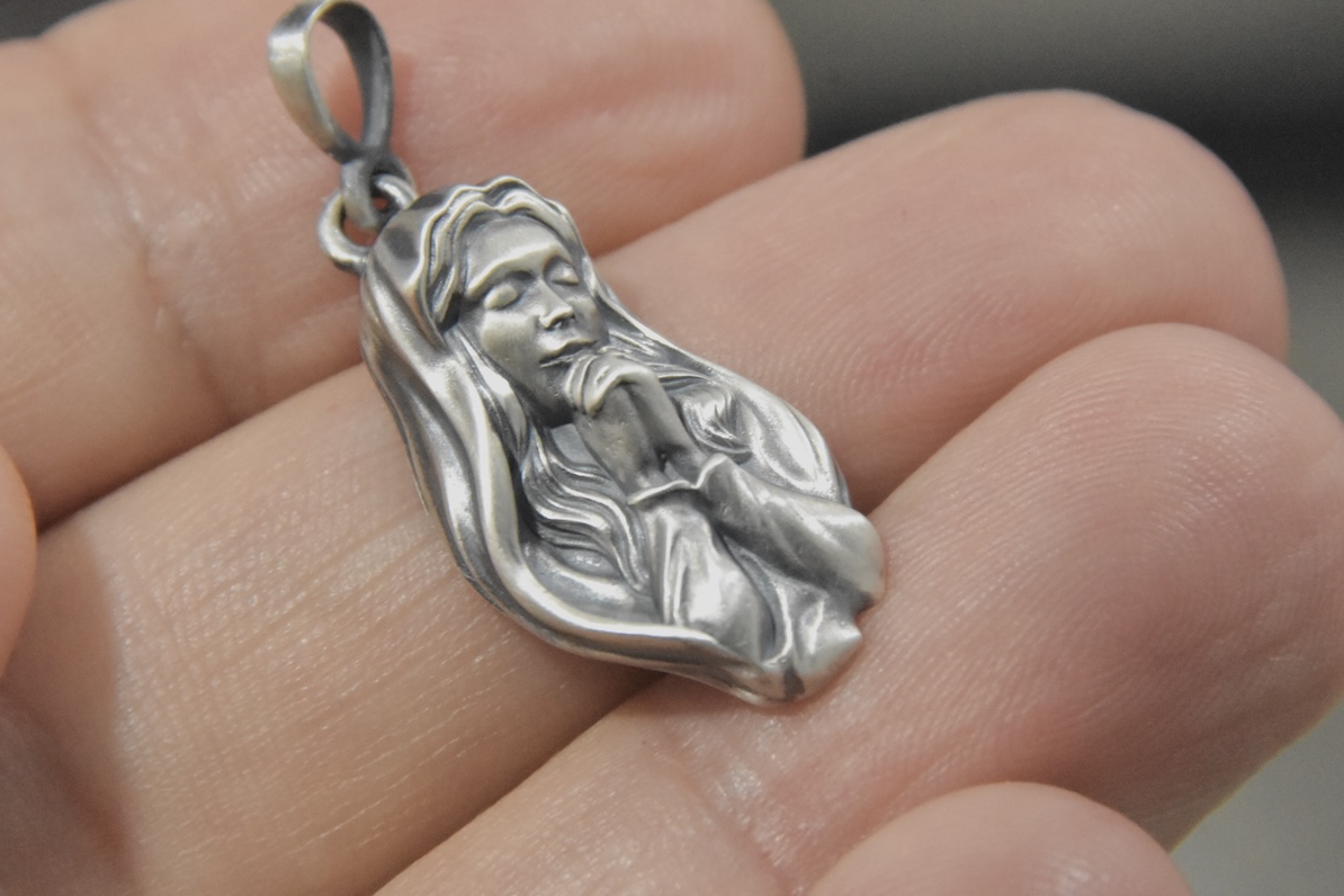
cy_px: 448
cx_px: 672
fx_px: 7317
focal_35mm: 196
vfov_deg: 7.0
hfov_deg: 10.5
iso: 5600
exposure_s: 1/80
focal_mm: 130
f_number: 11
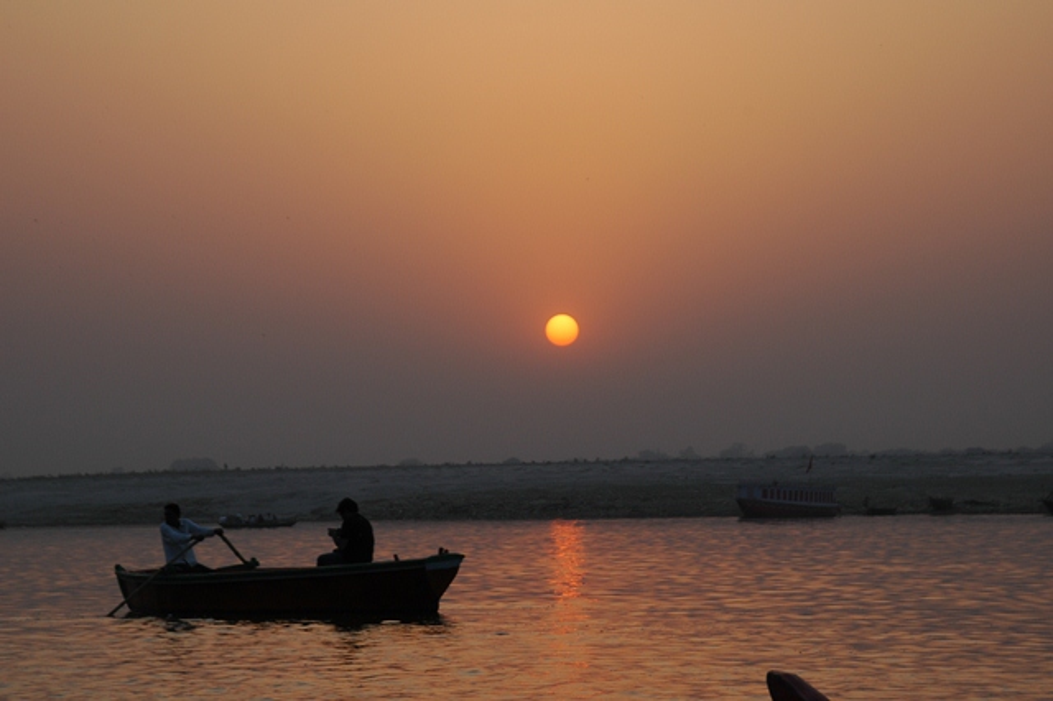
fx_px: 3420
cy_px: 350
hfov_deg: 17.5
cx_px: 526
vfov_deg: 11.7
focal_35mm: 117
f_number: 9
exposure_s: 1/125
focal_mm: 78
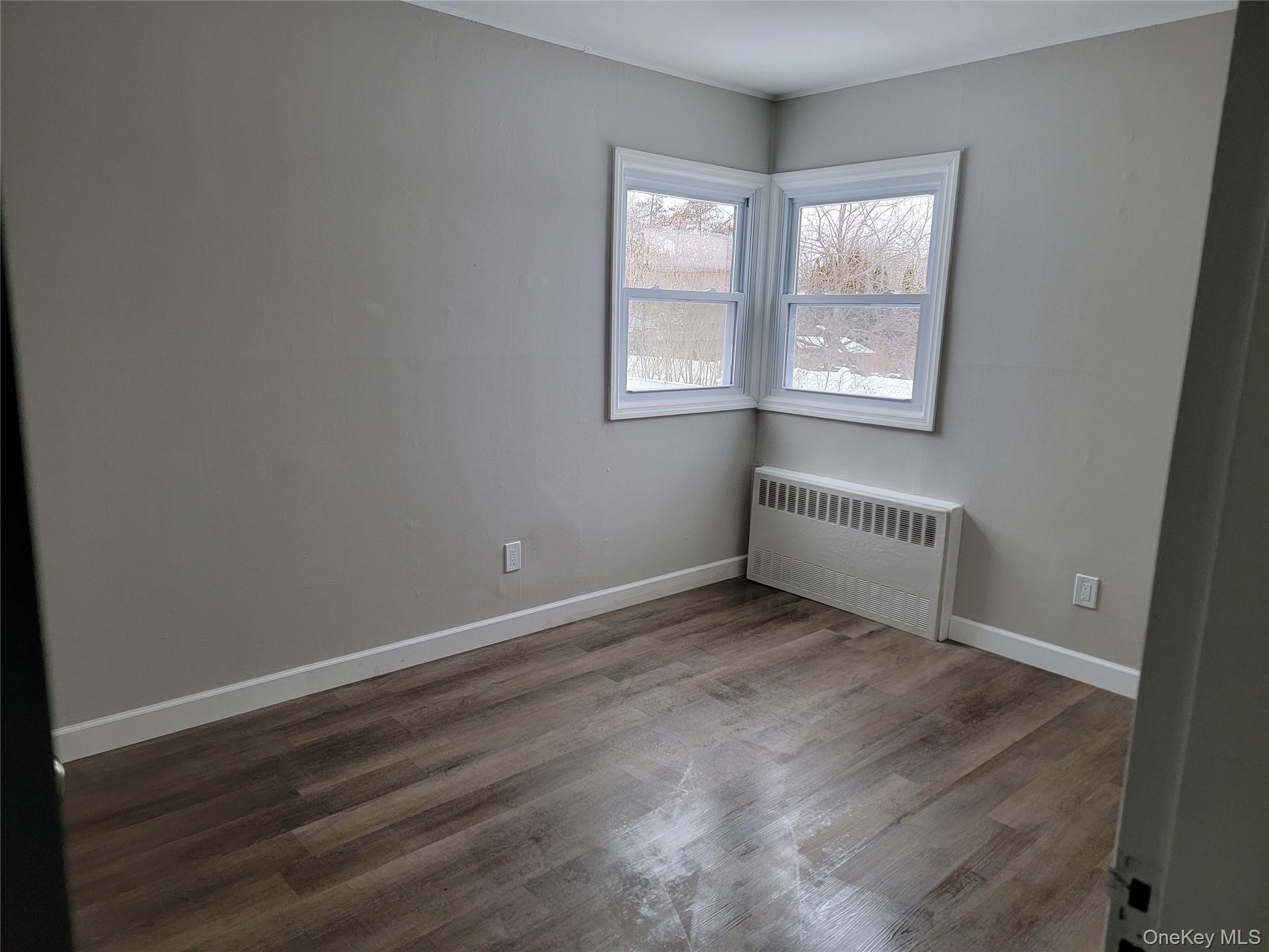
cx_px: 634
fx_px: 880
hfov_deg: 71.6
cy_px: 476
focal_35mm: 24
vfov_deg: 56.8
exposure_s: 1/120
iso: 160
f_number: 1.8
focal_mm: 6.7
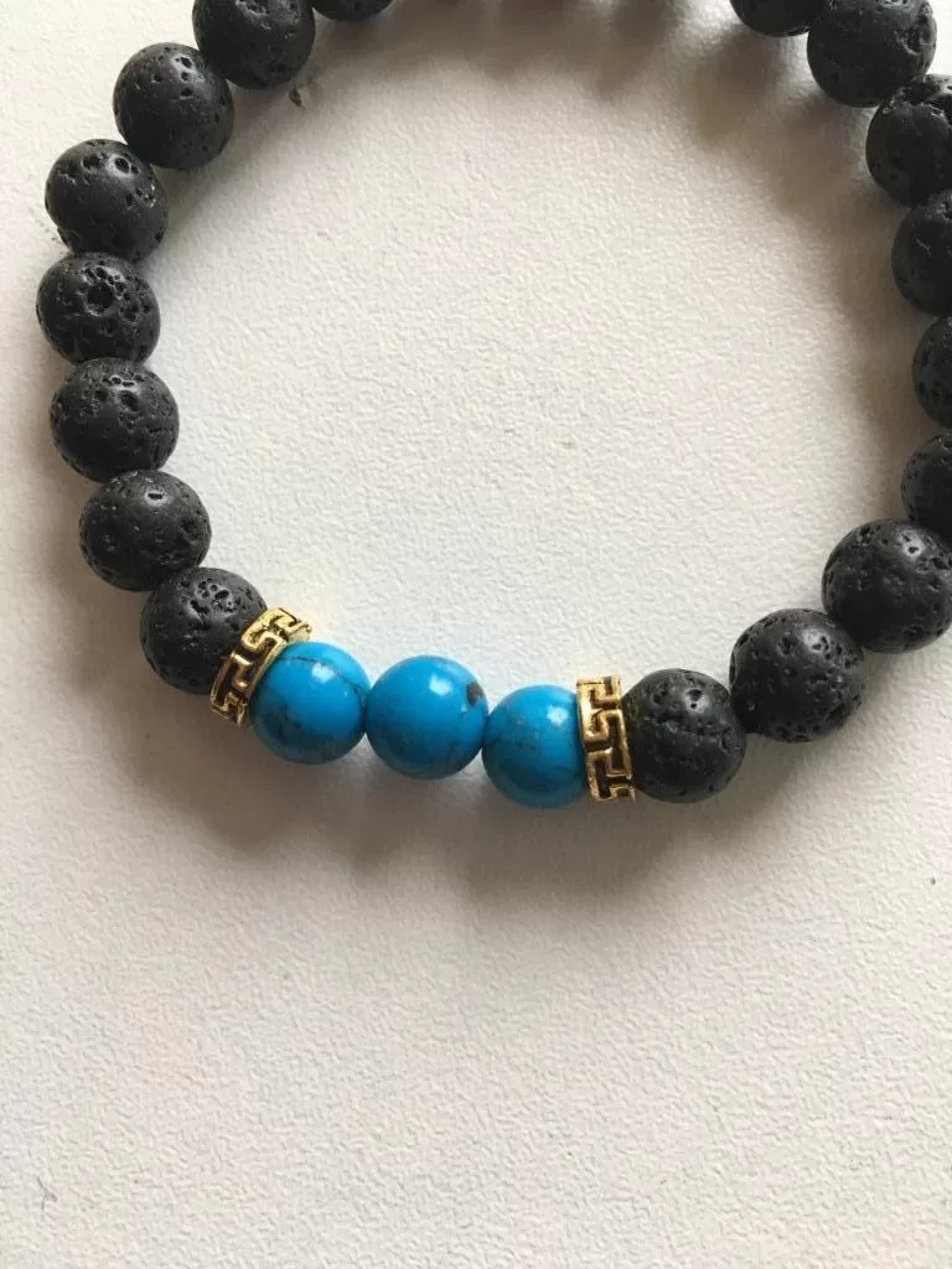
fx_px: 1063
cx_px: 476
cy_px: 634
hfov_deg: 48.2
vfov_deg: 61.7
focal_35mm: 29
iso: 50
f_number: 2.2
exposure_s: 1/33
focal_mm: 4.15
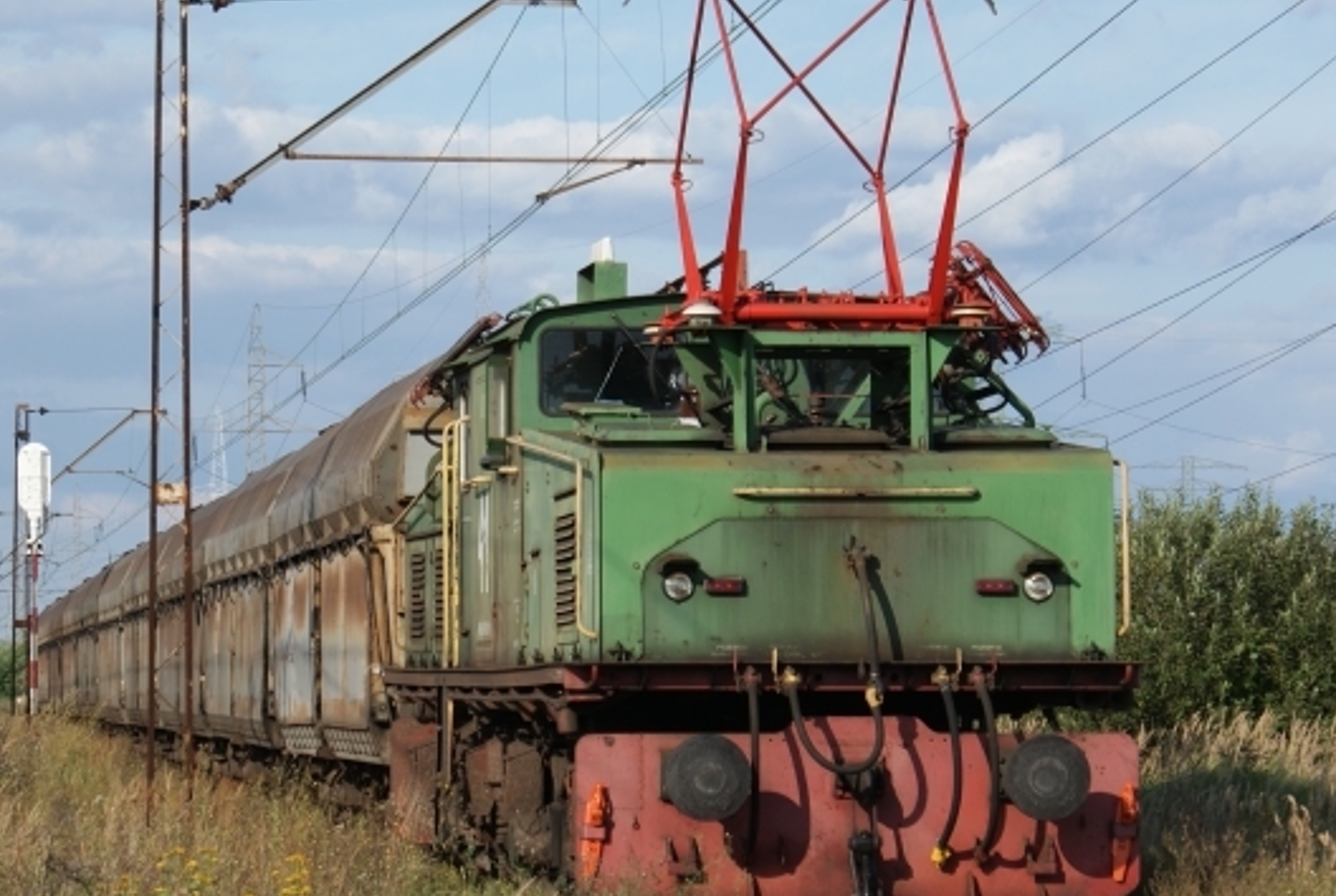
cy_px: 473
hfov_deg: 12.9
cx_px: 463
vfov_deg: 8.7
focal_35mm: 159
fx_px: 5911
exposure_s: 1/160
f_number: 10
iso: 100
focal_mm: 70
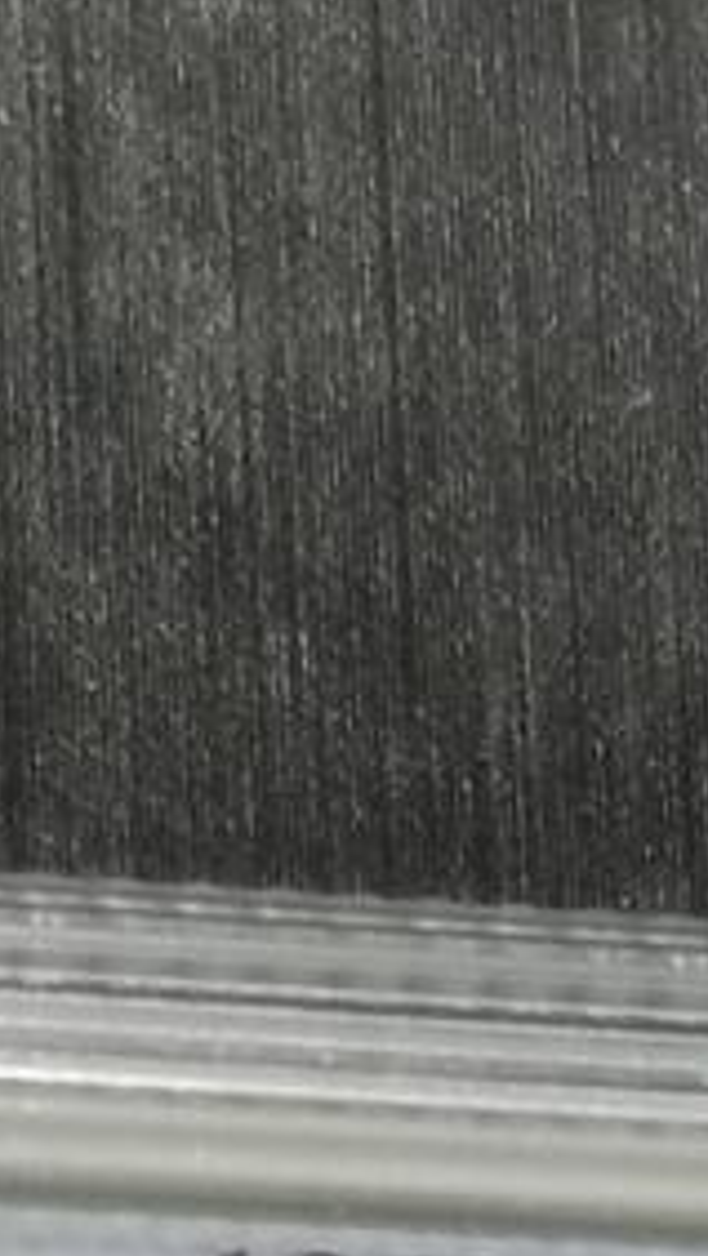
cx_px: 708
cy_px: 3563
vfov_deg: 5.3
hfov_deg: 3.1
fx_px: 12960
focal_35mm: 389
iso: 64
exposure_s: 1/100
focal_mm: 5.58
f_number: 1.8
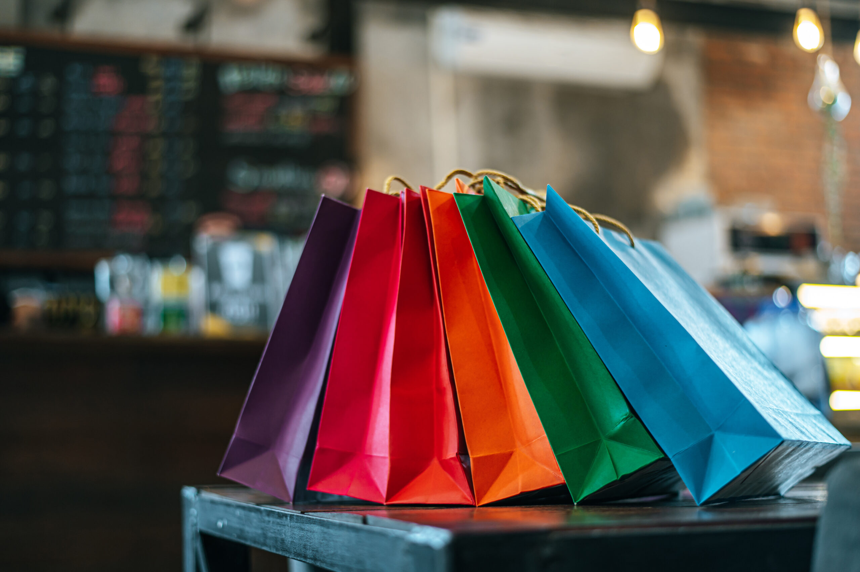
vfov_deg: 27.0
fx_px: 1194
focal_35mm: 50
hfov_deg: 39.6
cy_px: 286
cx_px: 430
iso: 400
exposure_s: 1/125
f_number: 1.8
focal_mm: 50
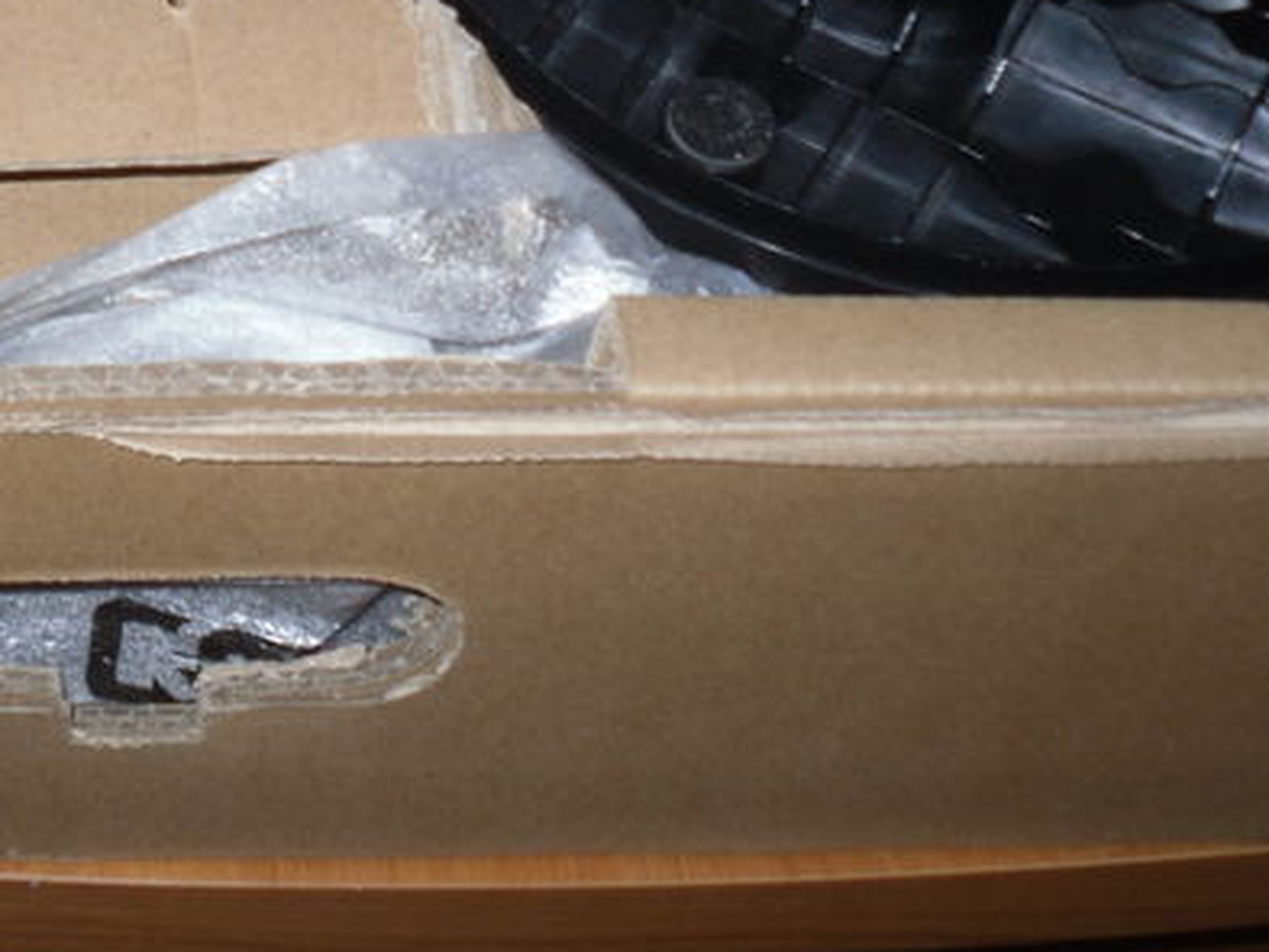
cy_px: -155
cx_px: 39
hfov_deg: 21.3
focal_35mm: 89
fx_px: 3264
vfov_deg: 16.0
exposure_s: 1/45
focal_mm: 6.3
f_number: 7.6
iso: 100
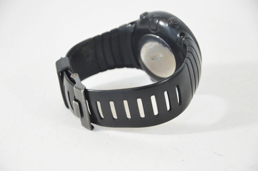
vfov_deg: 8.7
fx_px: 1128
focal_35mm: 158
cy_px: 86
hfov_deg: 13.1
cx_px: 129
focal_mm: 105
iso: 1600
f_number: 5.6
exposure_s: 1/100
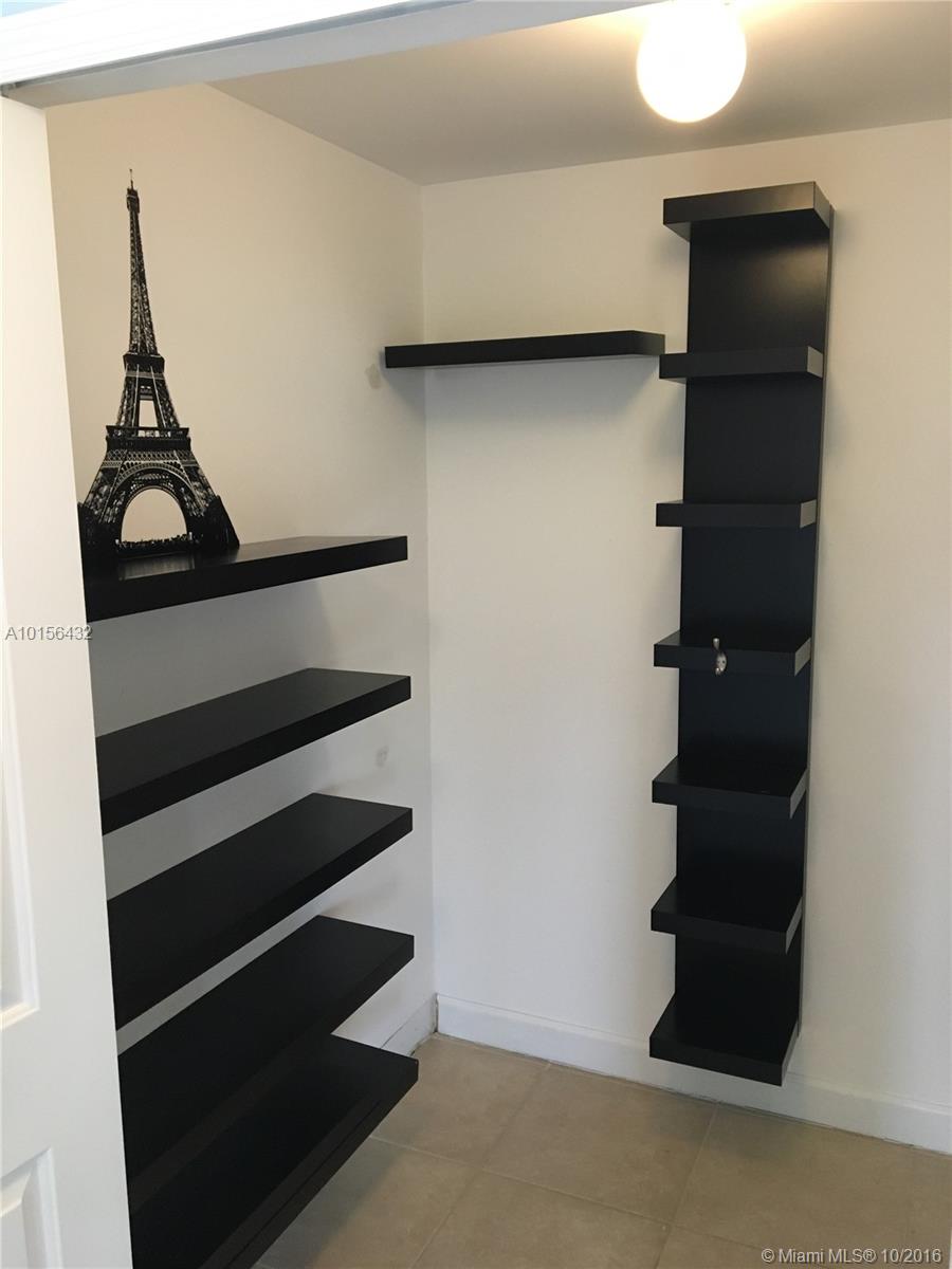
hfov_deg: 48.2
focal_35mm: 29
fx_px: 1063
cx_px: 476
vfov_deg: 61.7
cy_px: 634
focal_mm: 4.15
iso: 160
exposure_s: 1/30
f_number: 2.2
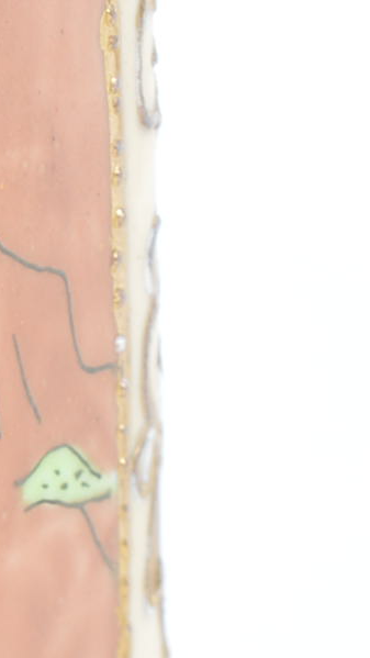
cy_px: 923
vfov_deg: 4.9
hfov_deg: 2.7
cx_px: -1007
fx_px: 7562
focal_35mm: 434
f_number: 9
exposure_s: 1/125
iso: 100
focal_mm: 55
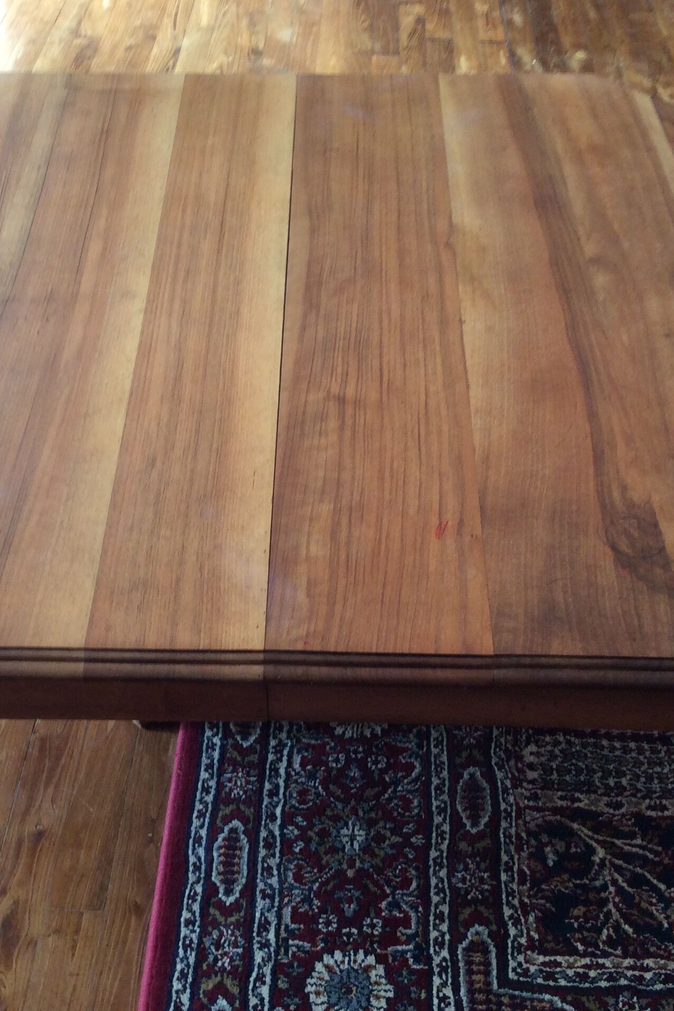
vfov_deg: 43.6
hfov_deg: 29.8
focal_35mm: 45
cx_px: 292
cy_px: 504
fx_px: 1264
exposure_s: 1/25
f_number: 2.4
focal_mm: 3.3
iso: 50
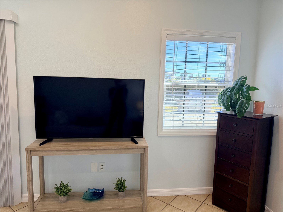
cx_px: 142
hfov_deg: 71.6
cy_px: 106
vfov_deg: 56.8
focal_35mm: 24
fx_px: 196
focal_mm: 6.76
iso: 125
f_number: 1.78
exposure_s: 1/208
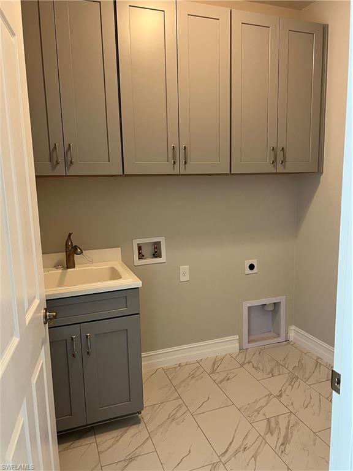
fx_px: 354
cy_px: 236
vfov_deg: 67.3
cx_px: 176
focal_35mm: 26
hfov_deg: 53.1
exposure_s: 1/60
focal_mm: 5.7
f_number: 1.5
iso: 100
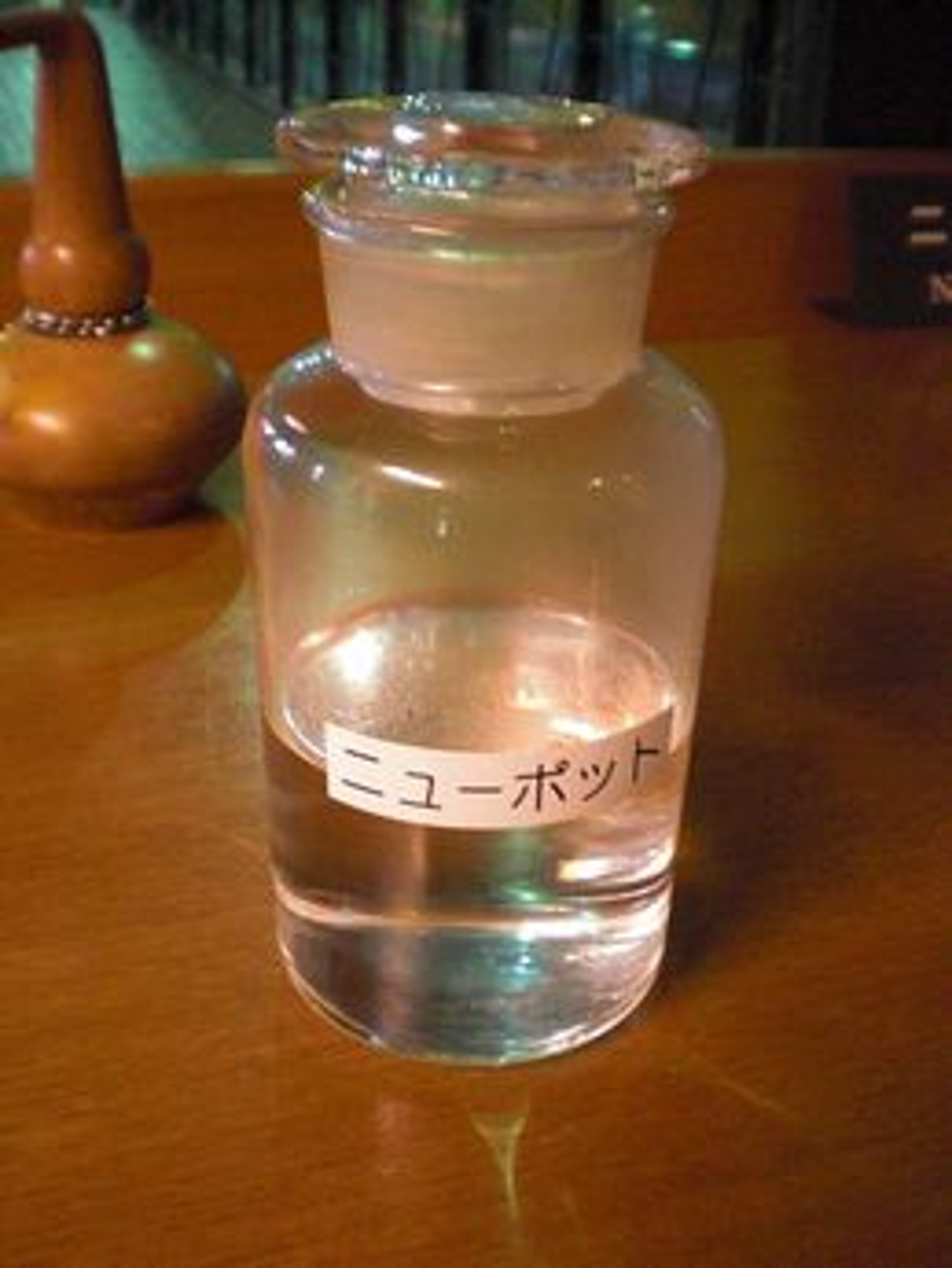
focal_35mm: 38
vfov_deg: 49.0
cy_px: 634
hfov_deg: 37.7
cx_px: 476
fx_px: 1393
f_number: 3.1
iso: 800
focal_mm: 6.3
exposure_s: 1/25
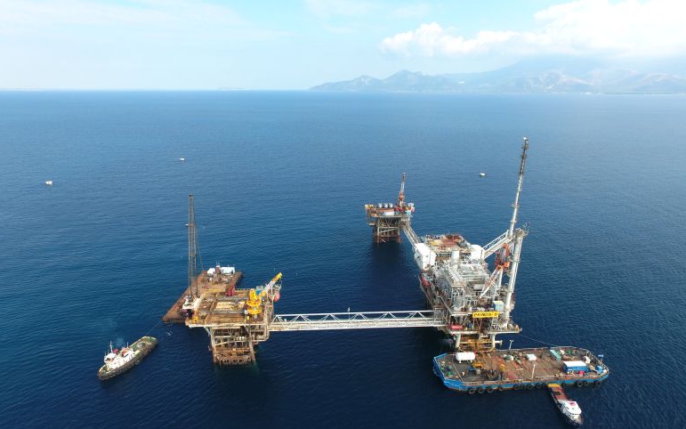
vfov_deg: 54.7
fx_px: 411
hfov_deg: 79.6
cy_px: 253
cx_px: 337
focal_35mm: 22
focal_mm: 3.61
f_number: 2.8
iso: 100
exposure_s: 1/488
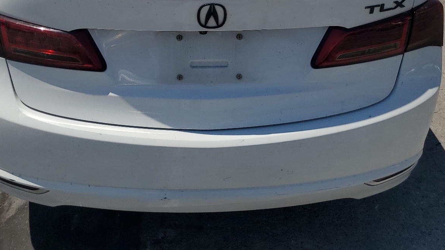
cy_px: 23
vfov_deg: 29.2
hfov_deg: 51.6
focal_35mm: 39
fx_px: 460
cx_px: 206
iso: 51
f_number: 1.5
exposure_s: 1/10000
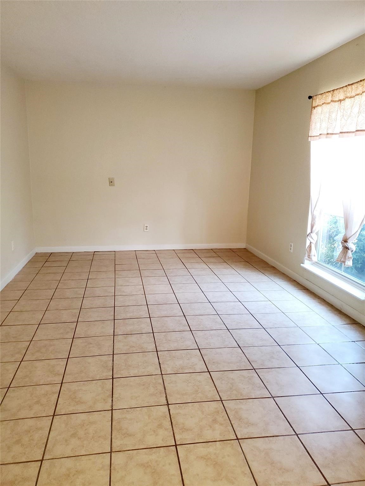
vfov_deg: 67.3
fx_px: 366
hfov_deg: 53.1
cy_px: 243
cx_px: 182
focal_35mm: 26
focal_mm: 4.3
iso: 125
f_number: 1.5
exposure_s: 1/24
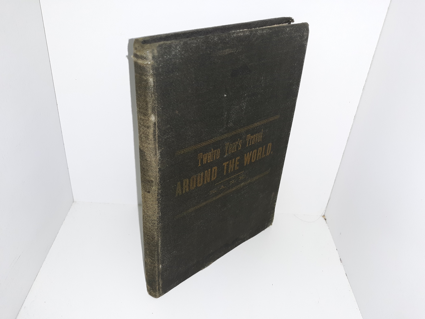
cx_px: 212
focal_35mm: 28
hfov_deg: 63.4
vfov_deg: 49.7
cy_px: 160
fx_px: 344
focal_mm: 3.7
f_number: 1.7
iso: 50
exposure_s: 1/120
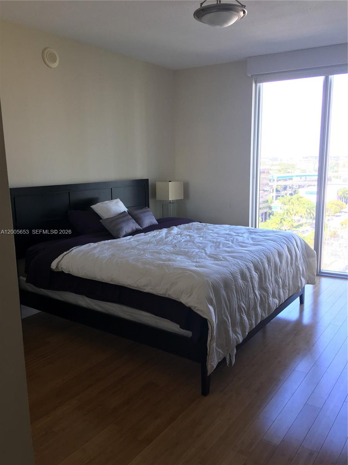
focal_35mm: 29
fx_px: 389
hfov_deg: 48.2
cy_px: 232
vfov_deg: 61.7
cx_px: 174
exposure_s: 1/60
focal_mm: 4.15
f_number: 2.2
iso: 32
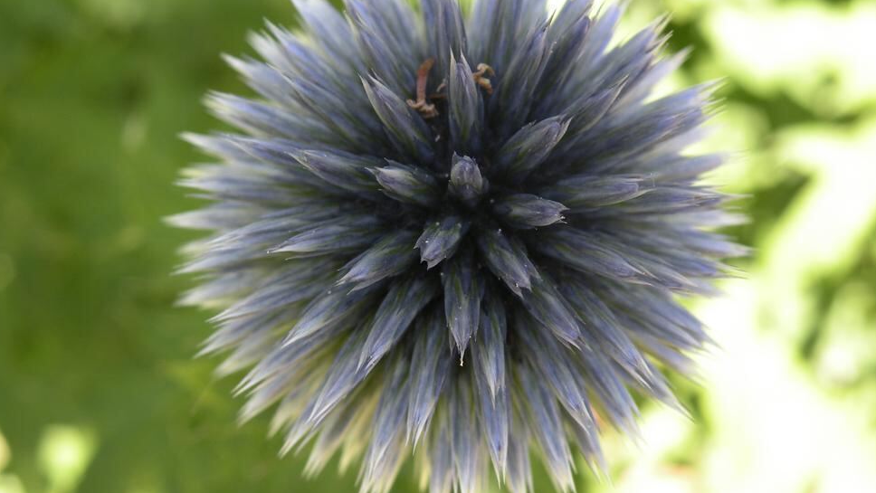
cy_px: 206
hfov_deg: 33.3
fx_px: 1464
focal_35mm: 63
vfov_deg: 19.1
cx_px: 444
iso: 64
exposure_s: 1/94.1
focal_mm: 9.8
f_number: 3.5
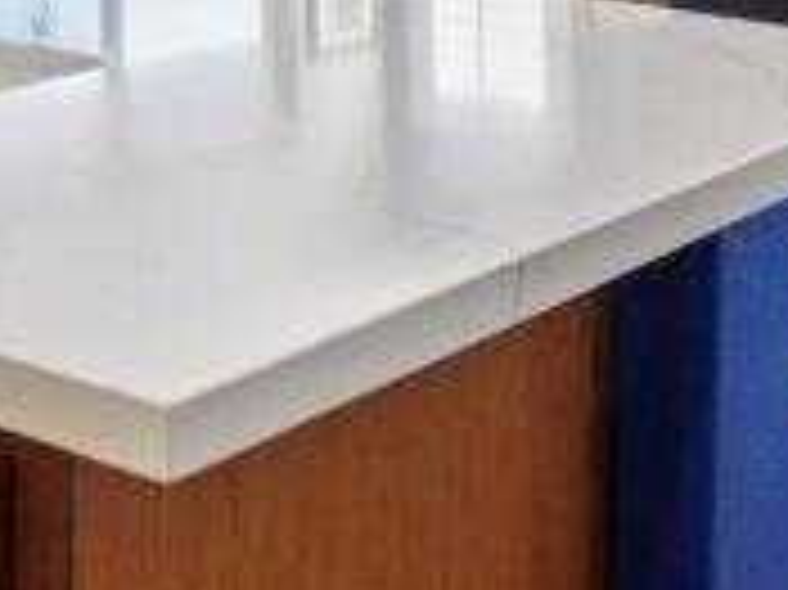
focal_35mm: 90
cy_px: -342
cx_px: -441
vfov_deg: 15.0
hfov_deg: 18.8
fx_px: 2047
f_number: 8
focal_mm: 16
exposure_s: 1/30
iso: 320
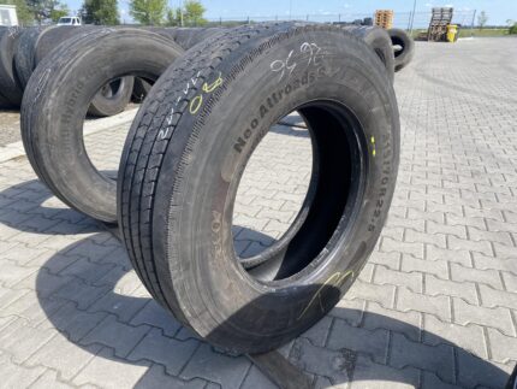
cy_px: 194
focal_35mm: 26
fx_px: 389
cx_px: 258
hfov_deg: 67.3
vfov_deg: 53.1
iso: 32
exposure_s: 1/1346
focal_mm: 4.25
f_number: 1.8
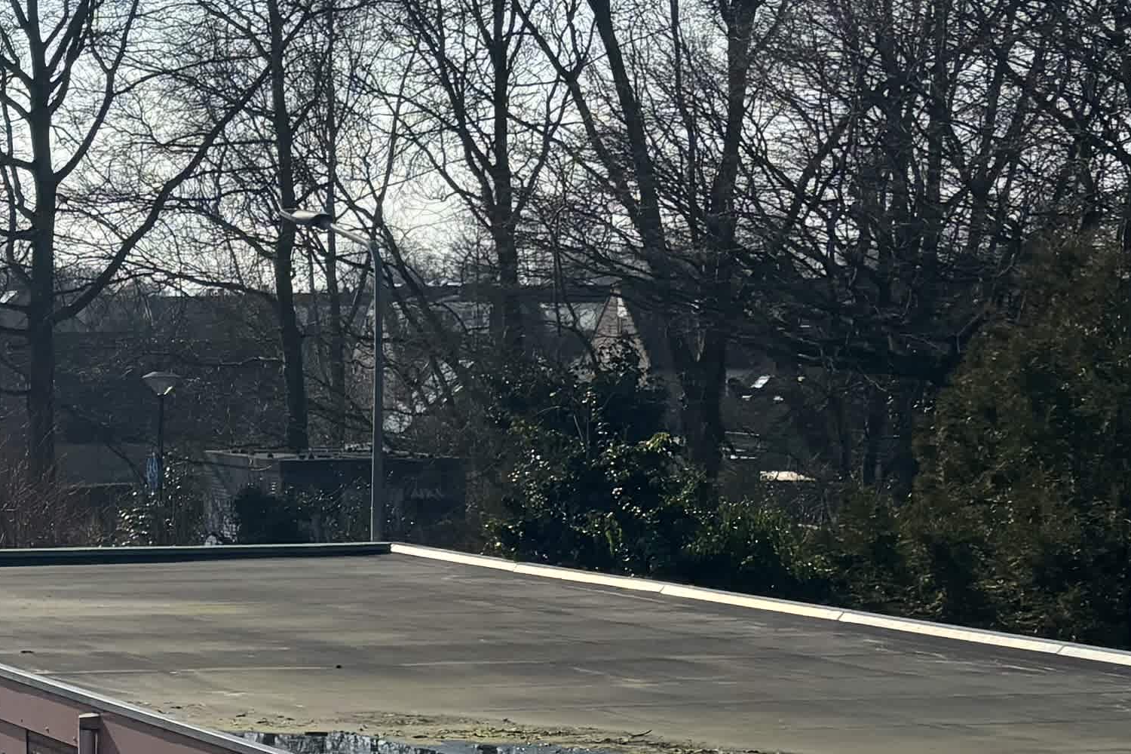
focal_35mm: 103
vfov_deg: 13.3
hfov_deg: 17.3
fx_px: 3236
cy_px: 481
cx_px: -687
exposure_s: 1/7194
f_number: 1.6
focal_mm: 6
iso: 50
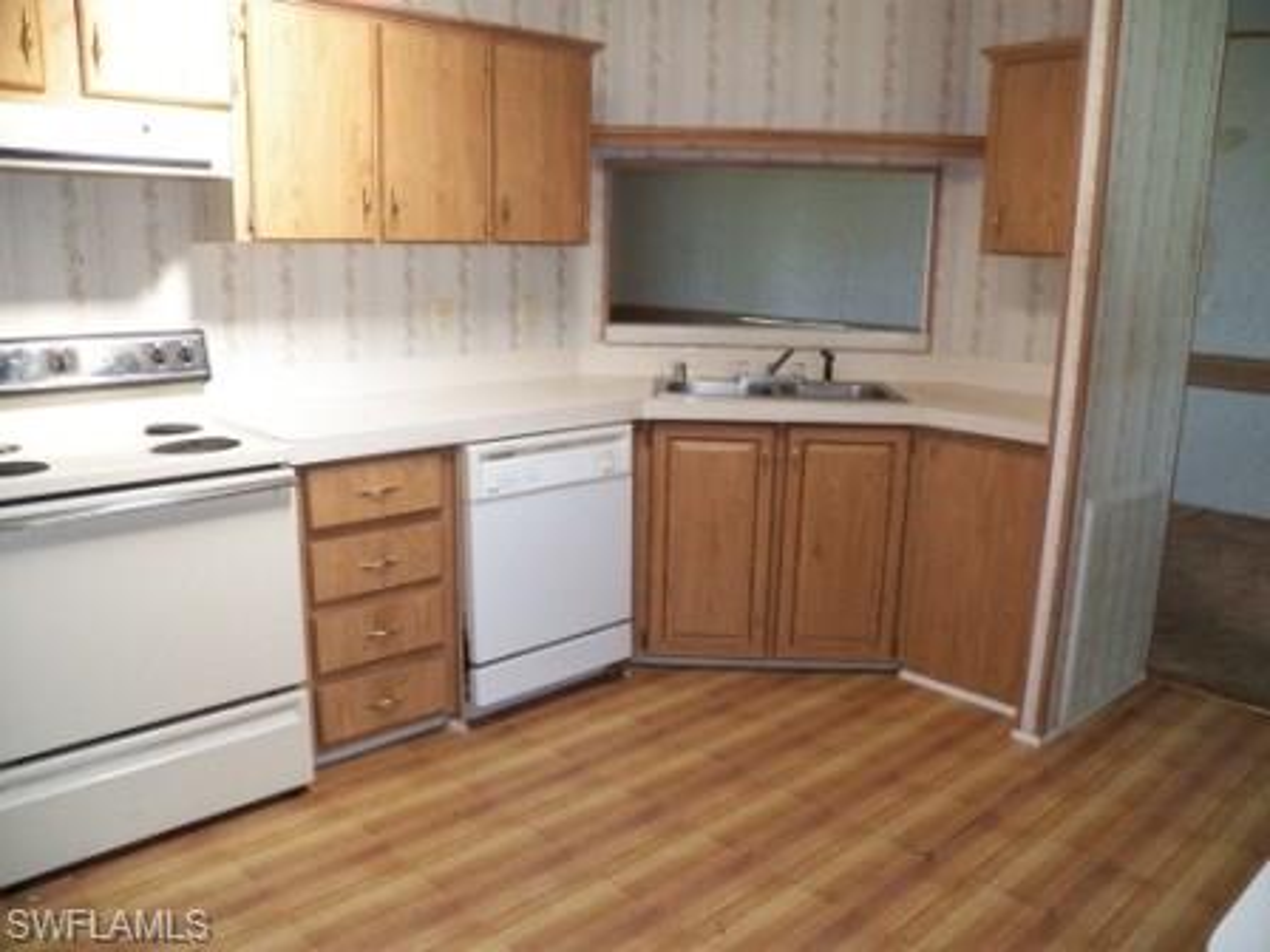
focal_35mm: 28
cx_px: 635
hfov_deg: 63.4
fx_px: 1027
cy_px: 476
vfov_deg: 49.7
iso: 640
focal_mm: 4.9
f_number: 2.8
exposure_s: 1/125
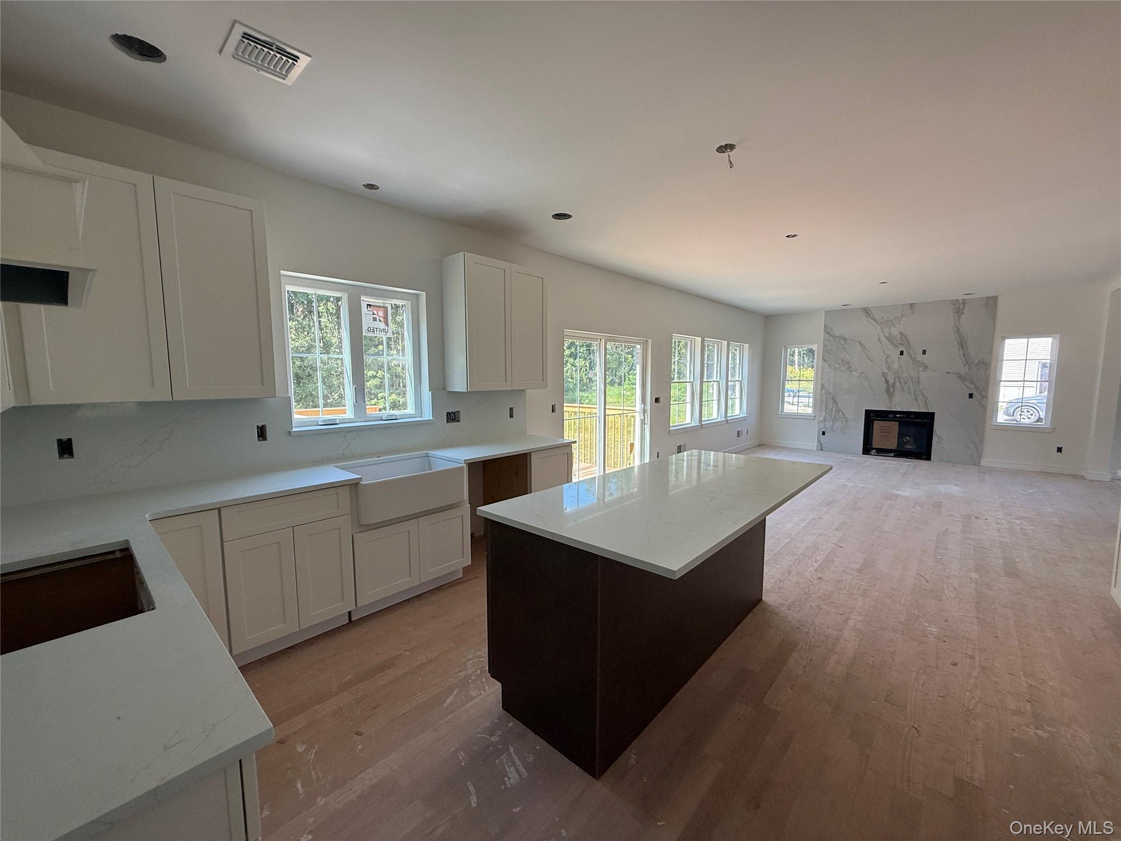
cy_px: 420
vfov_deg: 85.7
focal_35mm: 14
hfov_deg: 102.1
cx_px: 560
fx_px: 453
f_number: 2.2
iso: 64
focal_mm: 2.22
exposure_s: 1/171
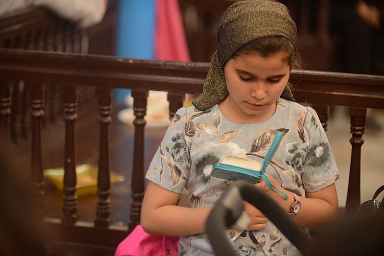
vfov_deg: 12.4
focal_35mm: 110
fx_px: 1173
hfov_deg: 18.6
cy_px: 128
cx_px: 192
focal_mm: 110
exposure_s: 1/125
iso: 2500
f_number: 2.8
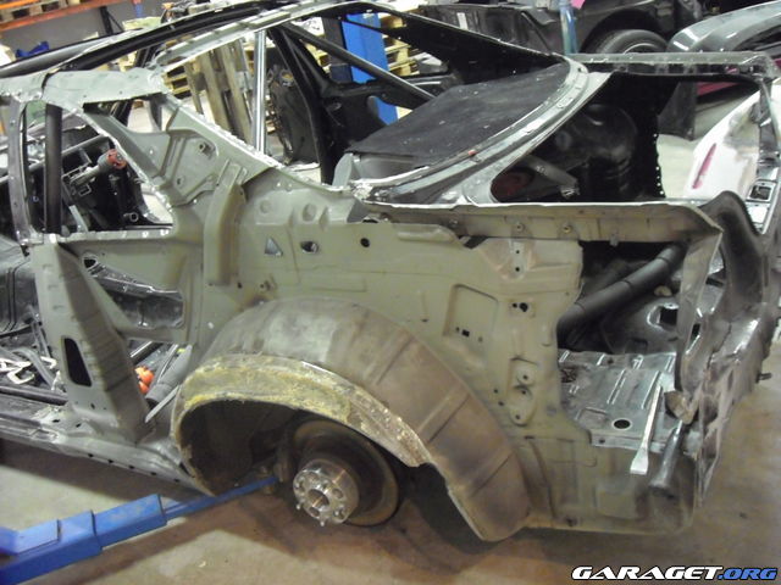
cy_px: 292
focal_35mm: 37
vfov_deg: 38.7
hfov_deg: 50.1
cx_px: 390
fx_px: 835
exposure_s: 1/8
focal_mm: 6.2
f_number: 2.7
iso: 800
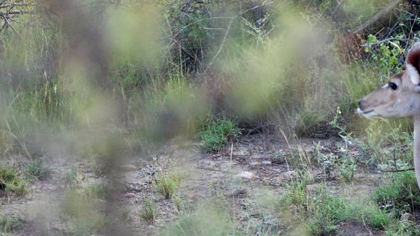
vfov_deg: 2.3
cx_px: 441
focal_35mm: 521
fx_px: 5806
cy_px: 225
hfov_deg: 4.1
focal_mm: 135
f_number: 4.5
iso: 400
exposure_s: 1/100
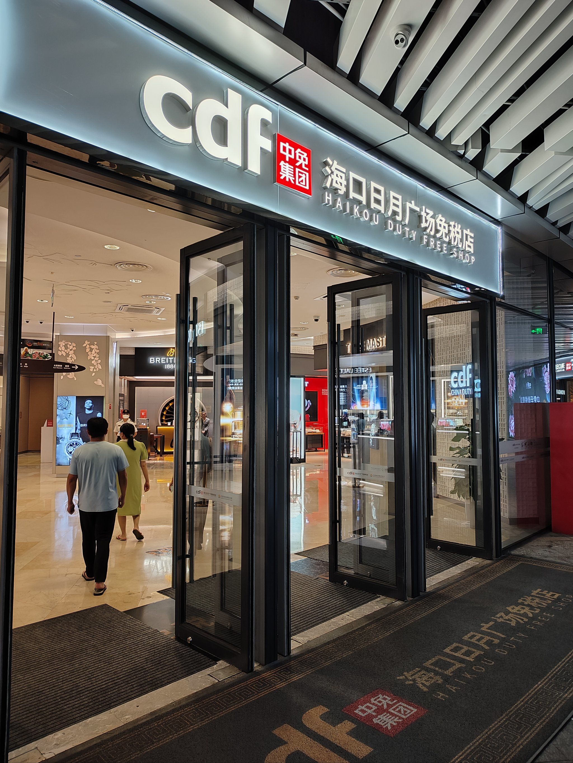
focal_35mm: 24
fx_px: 530
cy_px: 382
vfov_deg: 71.6
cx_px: 286
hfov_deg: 56.8
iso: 348
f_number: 1.65
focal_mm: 5.26
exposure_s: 1/50
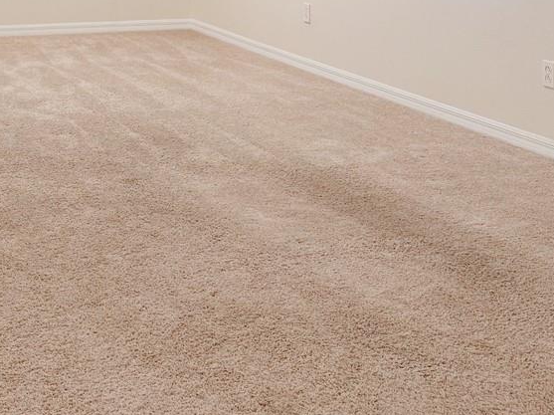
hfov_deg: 26.8
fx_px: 1104
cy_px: -131
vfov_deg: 19.5
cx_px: 12
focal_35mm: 69
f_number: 1.78
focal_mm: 6.76
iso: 125
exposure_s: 1/60
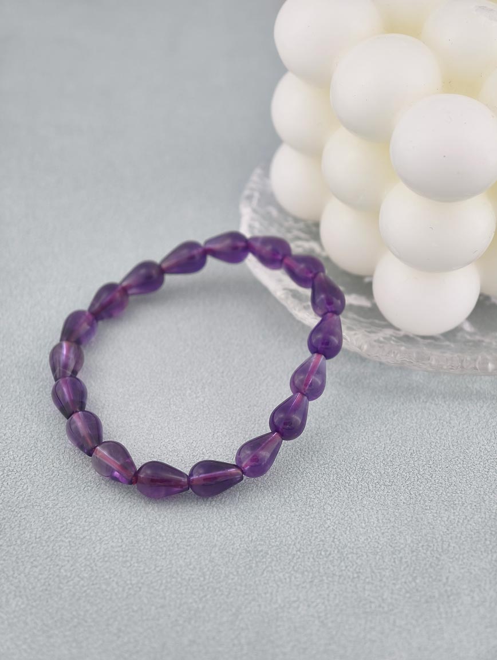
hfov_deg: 17.4
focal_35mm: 85
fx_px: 1623
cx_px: 248
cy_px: 330
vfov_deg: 23.0
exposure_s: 1/160
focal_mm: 22.48
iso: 125
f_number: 2.67
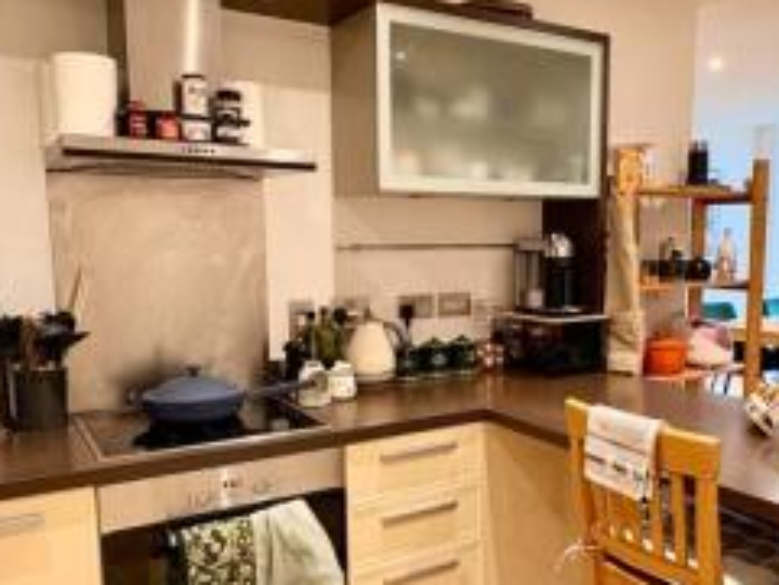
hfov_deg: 53.5
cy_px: 340
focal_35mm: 34
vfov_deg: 41.7
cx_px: 472
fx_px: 765
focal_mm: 2.22
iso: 250
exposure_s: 1/50
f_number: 2.2
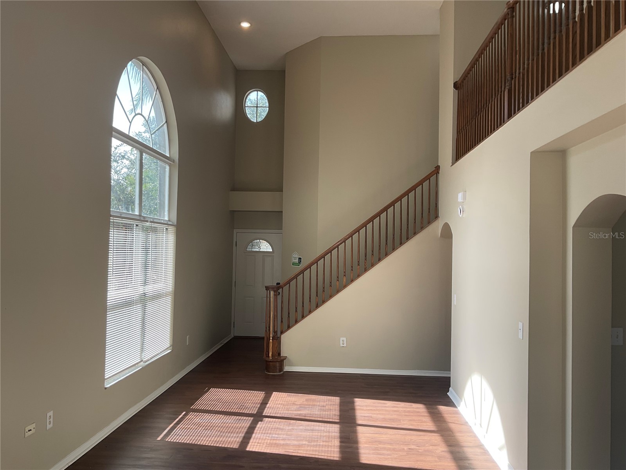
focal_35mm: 29
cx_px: 313
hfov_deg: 61.7
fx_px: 524
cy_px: 235
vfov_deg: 48.2
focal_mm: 3
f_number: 1.8
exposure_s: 1/132
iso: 16
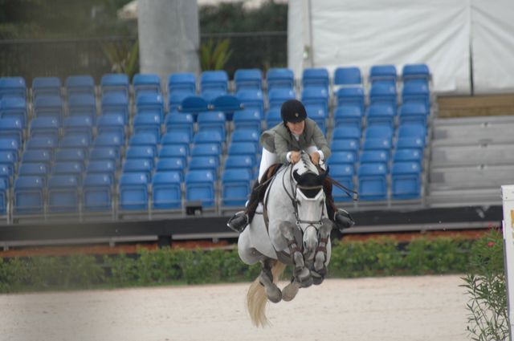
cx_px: 257
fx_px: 8556
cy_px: 170
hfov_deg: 3.4
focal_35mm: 600
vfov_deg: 2.3
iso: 400
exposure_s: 1/500
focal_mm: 400
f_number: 5.6
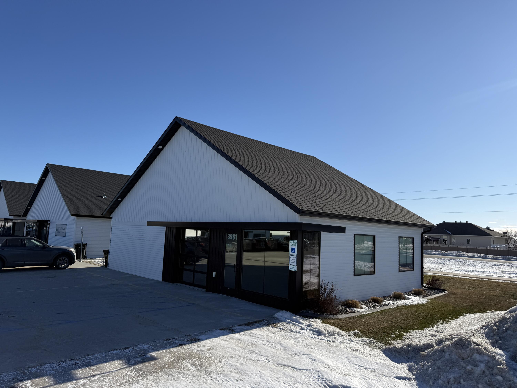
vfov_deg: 56.8
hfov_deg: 71.6
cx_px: 258
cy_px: 194
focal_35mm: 24
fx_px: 358
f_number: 1.78
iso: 80
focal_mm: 6.76
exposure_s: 1/7353
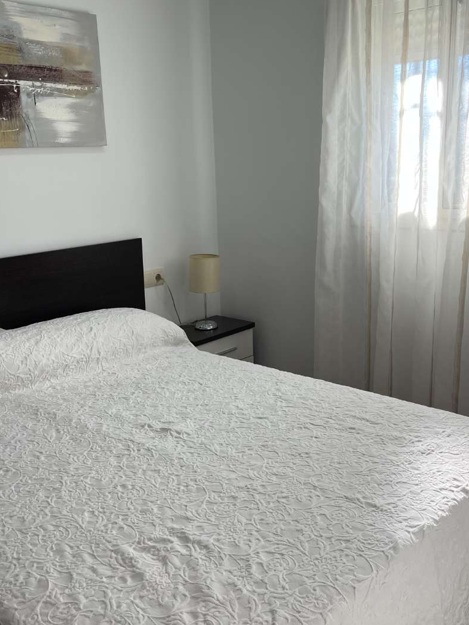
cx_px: 211
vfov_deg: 50.1
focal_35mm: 37
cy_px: 303
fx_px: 668
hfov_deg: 38.6
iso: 40
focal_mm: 5.1
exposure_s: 1/276
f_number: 1.6
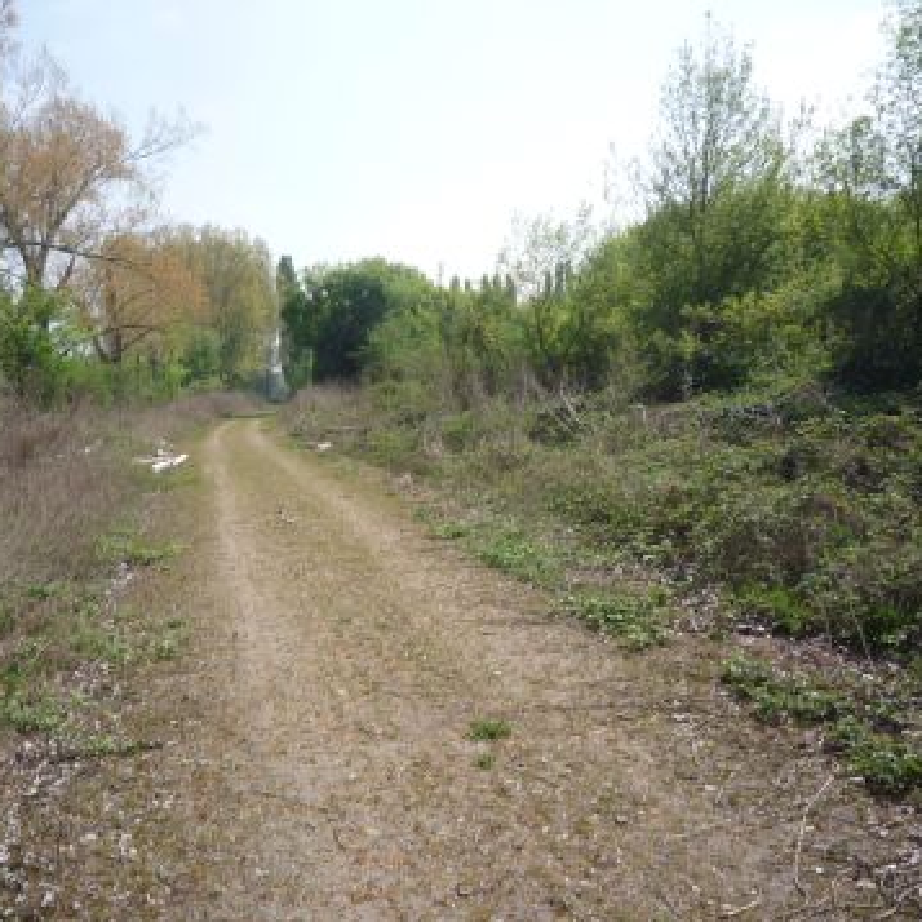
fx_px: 1145
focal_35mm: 38
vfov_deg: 43.9
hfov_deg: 43.6
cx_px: 359
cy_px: 462
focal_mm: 5.2
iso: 100
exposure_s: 1/400
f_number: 5
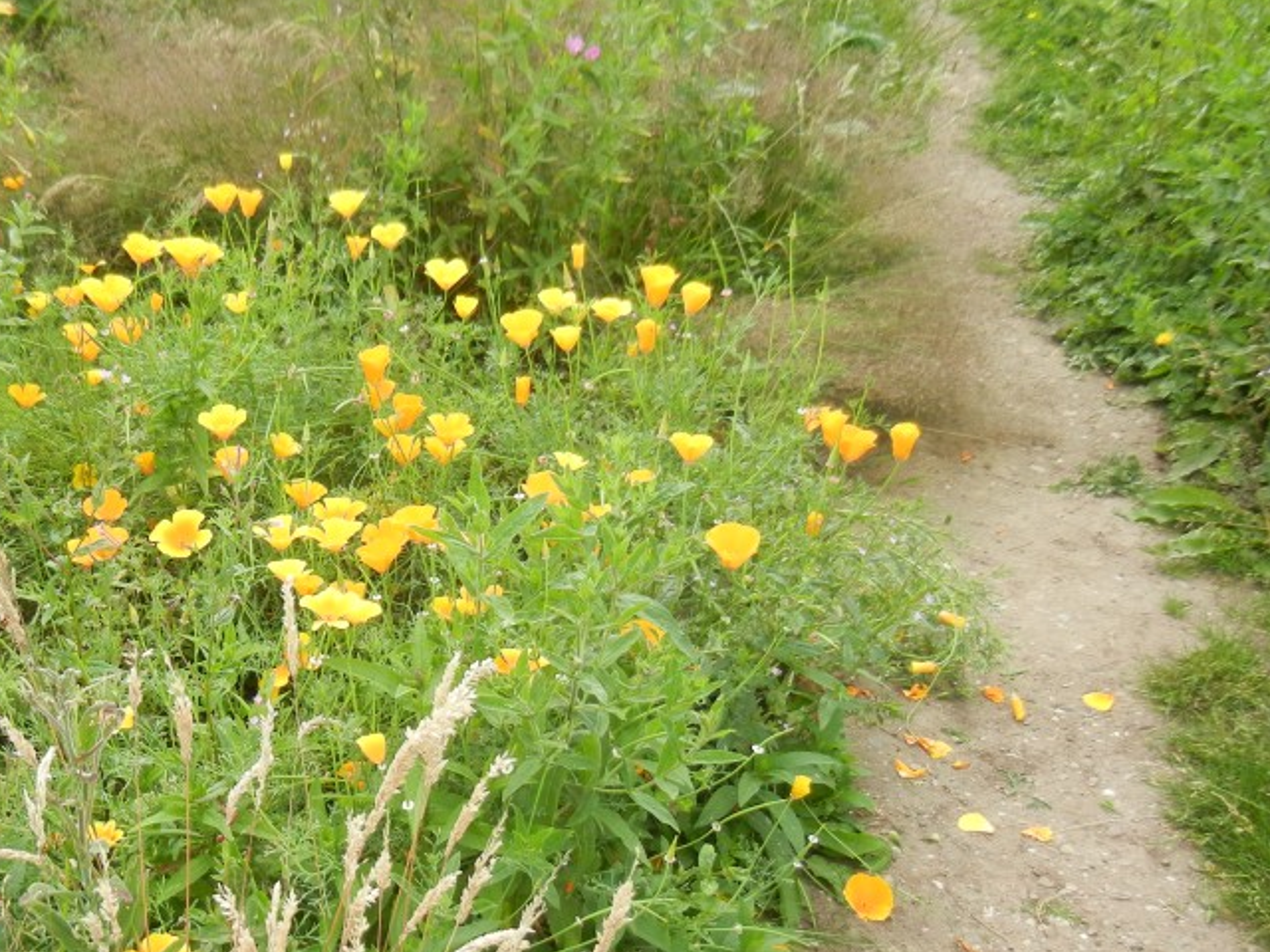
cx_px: 288
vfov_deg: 30.3
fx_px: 1761
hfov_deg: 38.4
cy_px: 516
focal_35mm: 48
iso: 160
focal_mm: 5.4
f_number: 3.5
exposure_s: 1/477
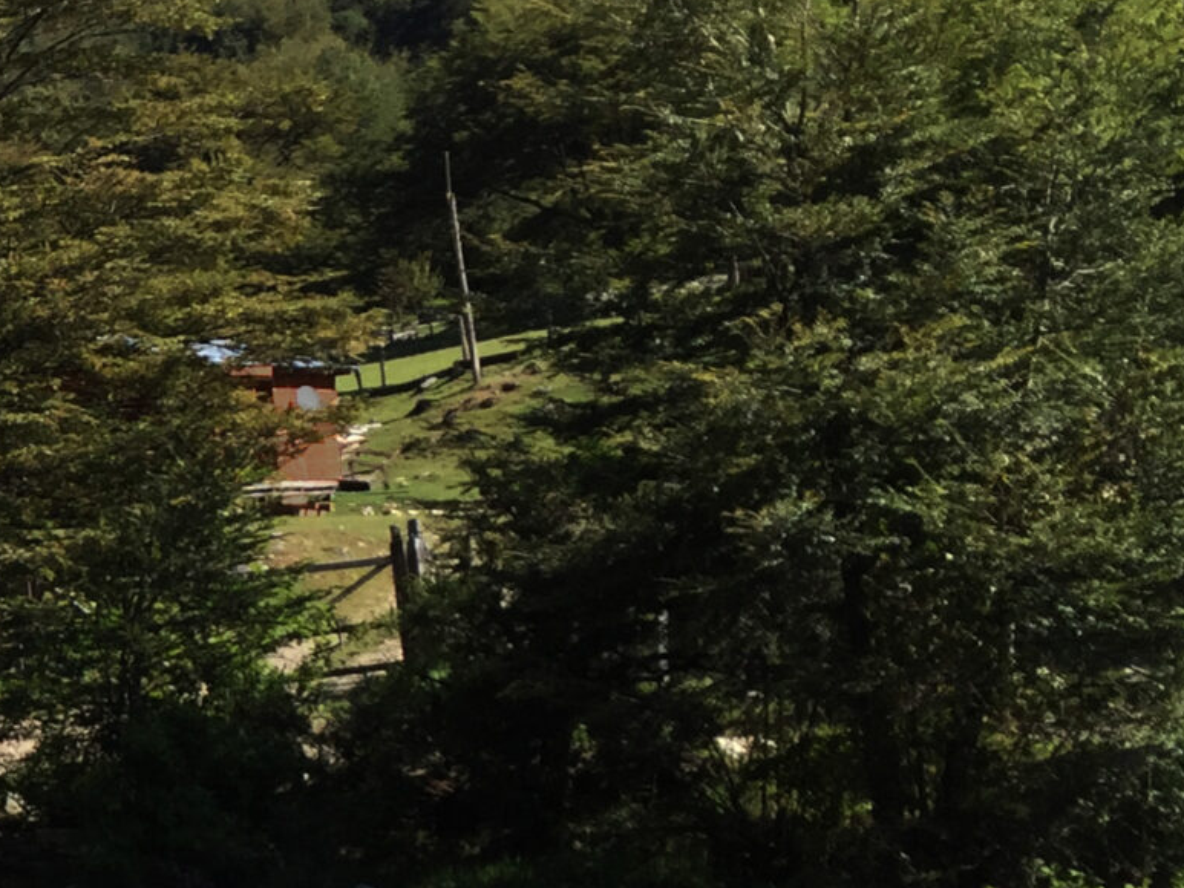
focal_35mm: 96
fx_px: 3284
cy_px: 815
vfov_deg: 15.2
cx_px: -645
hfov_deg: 18.0
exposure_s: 1/1130
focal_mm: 4.15
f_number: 2.2
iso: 32
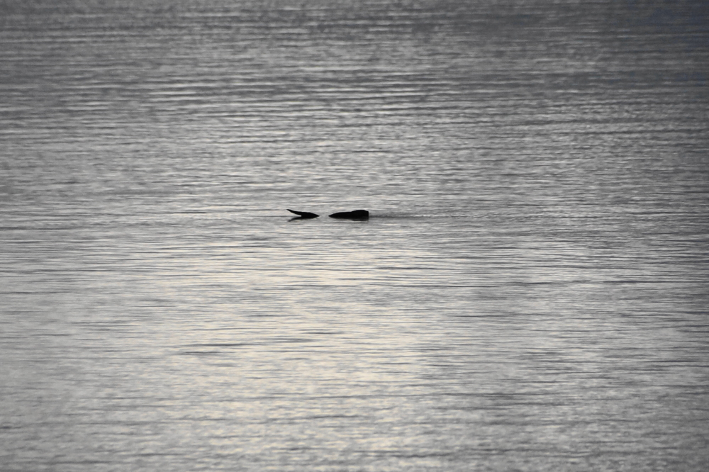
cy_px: 236
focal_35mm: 375
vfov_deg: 3.7
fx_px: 7383
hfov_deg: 5.5
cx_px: 354
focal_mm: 250
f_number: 6.3
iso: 200
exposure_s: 1/400
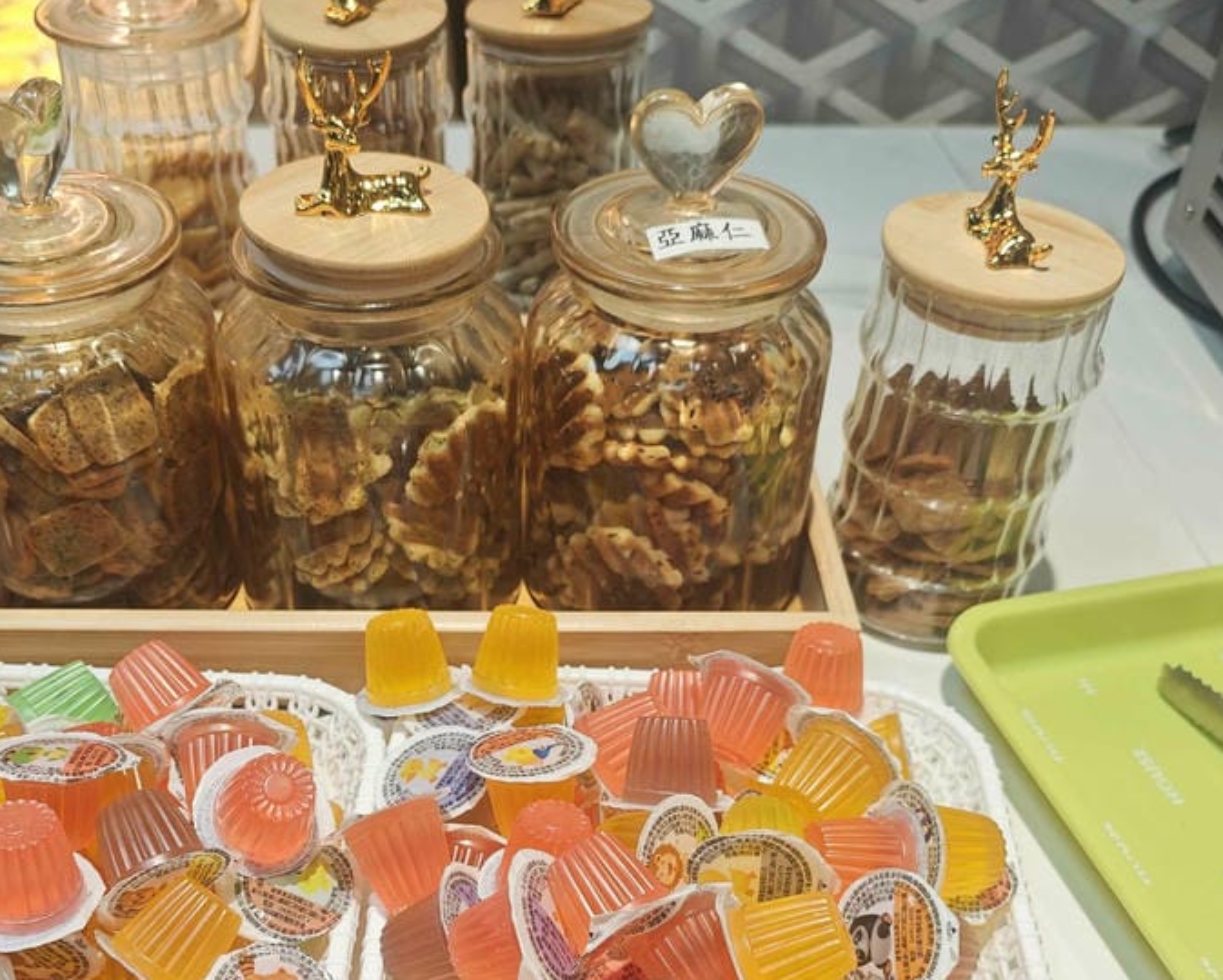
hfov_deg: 45.7
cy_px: 665
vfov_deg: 36.9
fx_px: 1448
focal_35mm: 40
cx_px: 531
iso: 250
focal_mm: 8.72
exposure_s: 1/120
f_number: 2
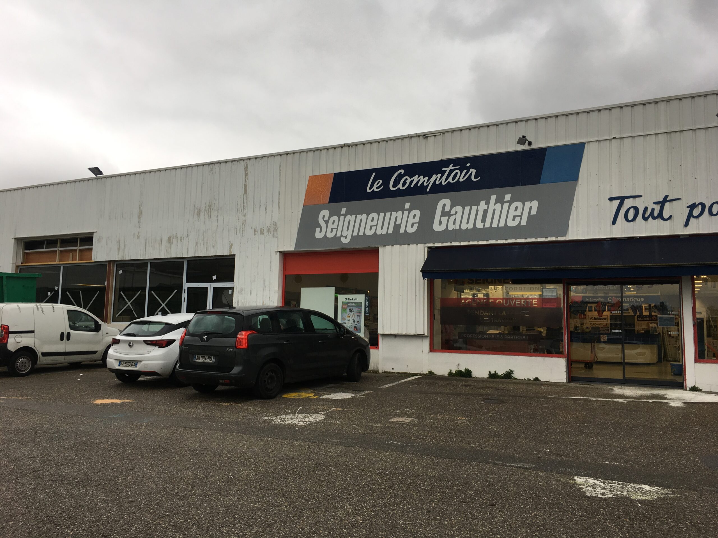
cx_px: 359
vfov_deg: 48.2
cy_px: 269
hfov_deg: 61.7
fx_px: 602
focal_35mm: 29
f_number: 2.2
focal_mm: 4.15
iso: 25
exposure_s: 1/123
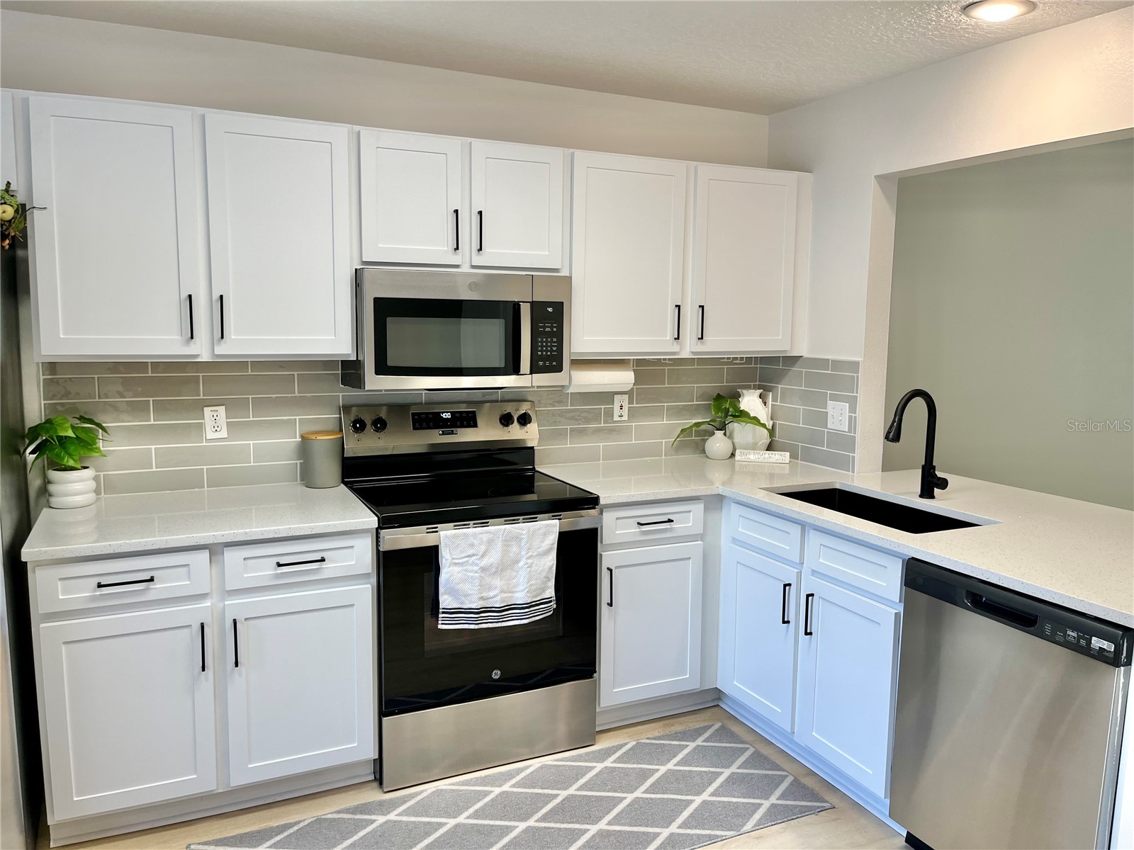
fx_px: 852
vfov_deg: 53.1
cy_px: 425
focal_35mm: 26
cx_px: 567
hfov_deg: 67.3
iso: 64
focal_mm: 5.1
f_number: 1.6
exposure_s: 1/120
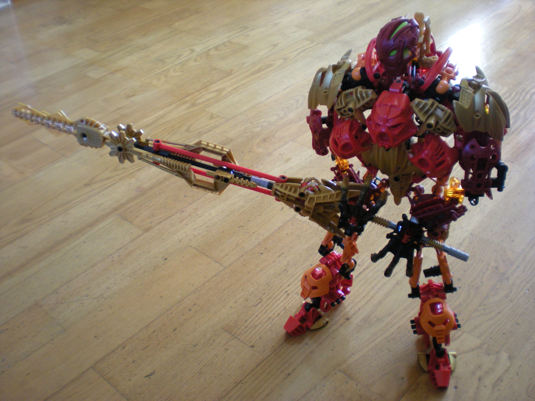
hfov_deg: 49.0
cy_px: 200
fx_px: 587
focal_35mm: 38
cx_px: 268
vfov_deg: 37.7
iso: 200
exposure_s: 1/19.6
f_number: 3.1
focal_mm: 6.3
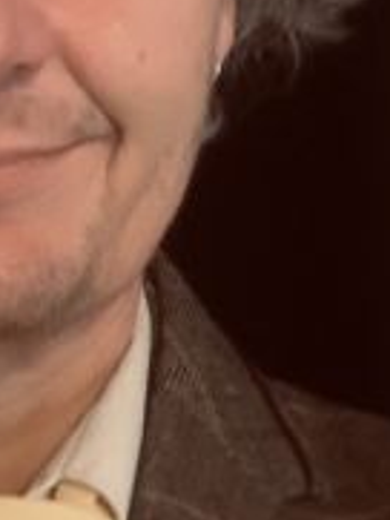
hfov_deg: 13.6
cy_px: -11
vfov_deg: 18.0
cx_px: -72
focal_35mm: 106
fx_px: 1590
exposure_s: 1/17
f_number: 2.2
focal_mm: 2.87
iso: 500
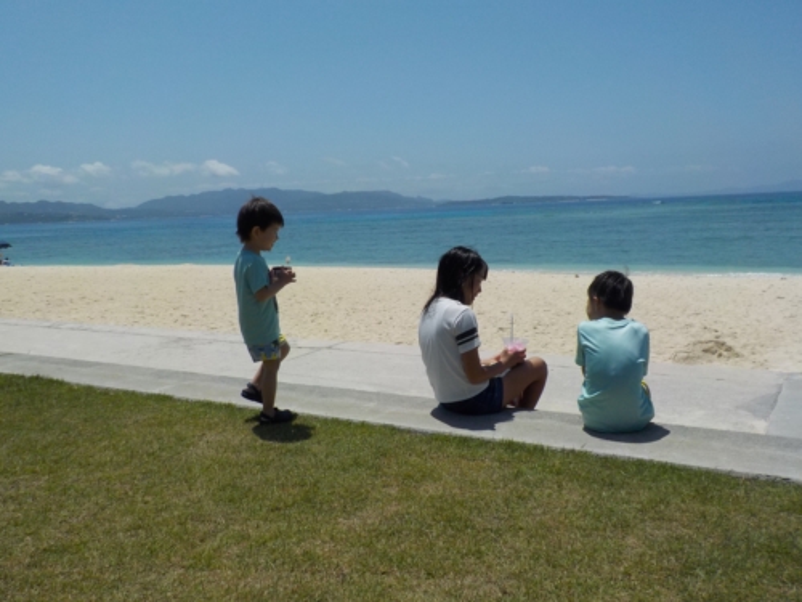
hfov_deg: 60.0
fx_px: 695
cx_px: 401
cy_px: 301
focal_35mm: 30
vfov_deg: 46.8
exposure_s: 1/1000
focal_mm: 4.1
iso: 125
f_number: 6.6
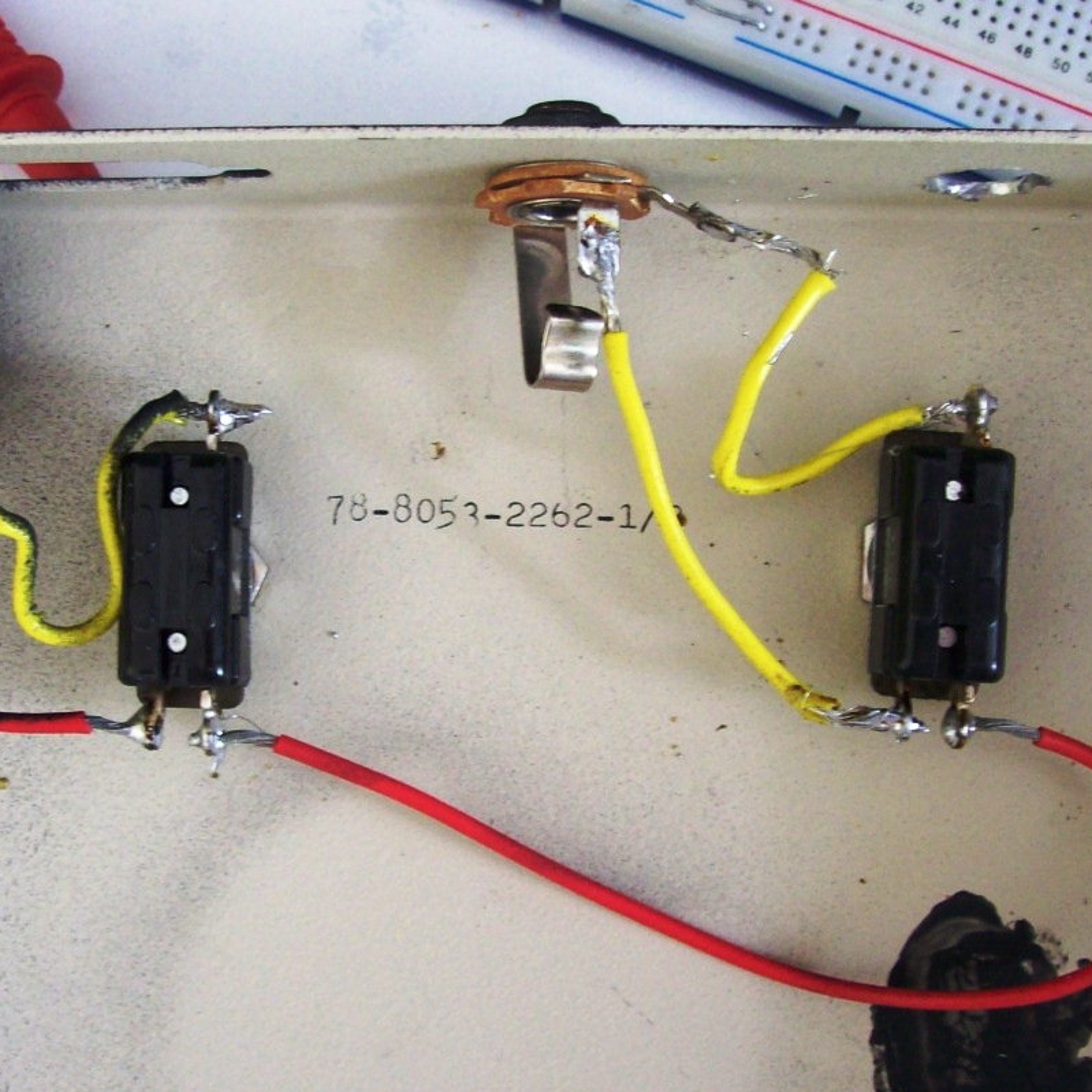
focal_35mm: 51
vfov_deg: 33.4
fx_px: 1820
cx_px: 417
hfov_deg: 33.2
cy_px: 558
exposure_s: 1/8
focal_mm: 6
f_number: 2.7
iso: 192
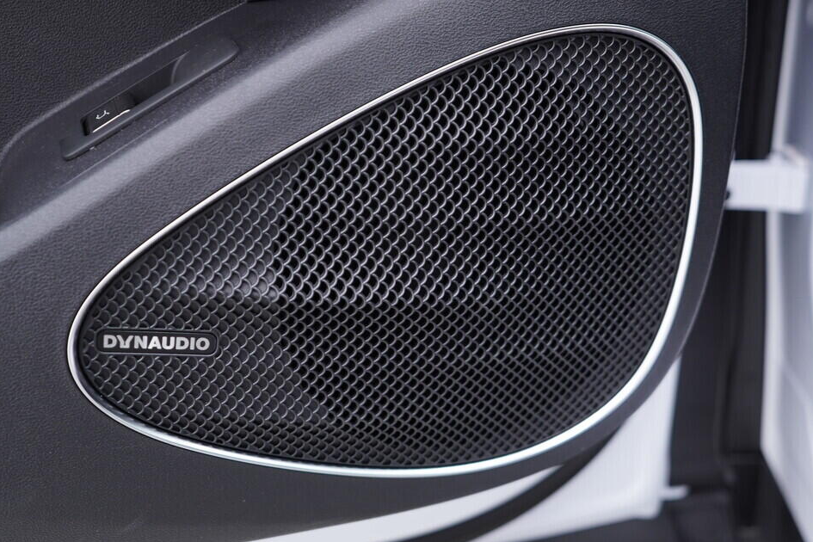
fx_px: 881
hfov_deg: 49.5
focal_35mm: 39
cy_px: 287
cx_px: 397
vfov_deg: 34.2
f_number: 2.8
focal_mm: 24
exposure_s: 1/40
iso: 250
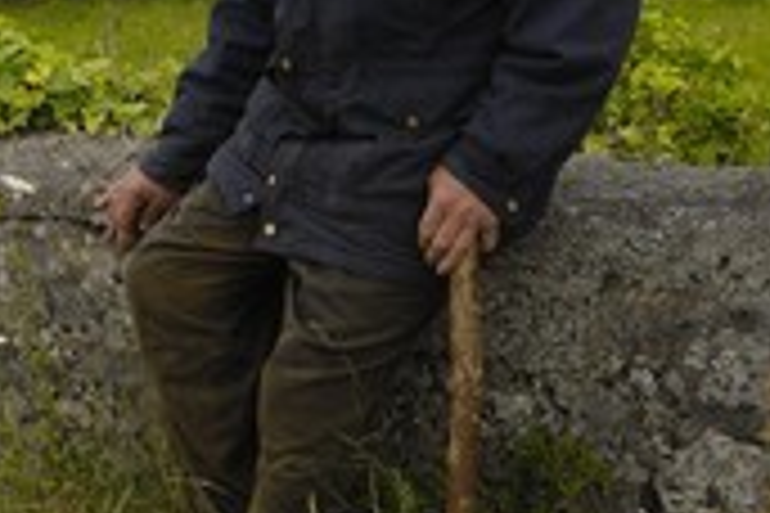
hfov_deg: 21.0
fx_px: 1973
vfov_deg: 14.5
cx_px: -77
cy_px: -27
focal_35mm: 92
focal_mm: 25
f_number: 8
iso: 100
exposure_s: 1/60
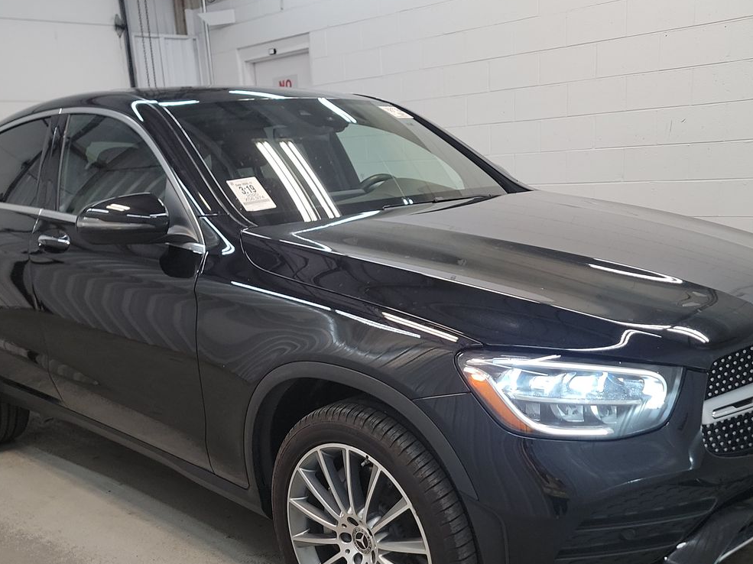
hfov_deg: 47.9
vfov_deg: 36.3
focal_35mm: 39
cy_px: 386
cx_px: 370
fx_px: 848
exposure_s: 1/59
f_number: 1.8
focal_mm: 6.7
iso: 159
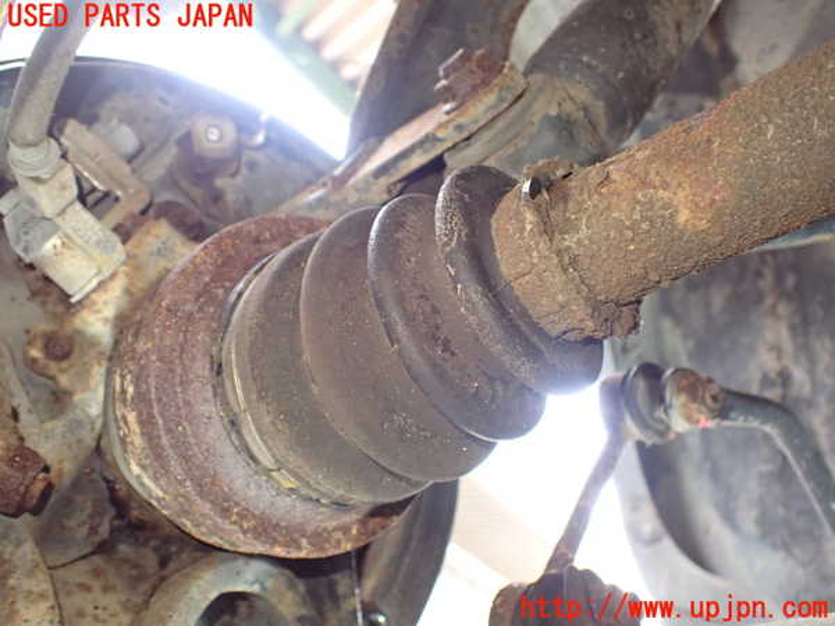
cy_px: 313
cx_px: 418
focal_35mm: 30
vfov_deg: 46.8
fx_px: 724
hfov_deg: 60.0
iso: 800
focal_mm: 5.4
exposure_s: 1/50
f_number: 2.3
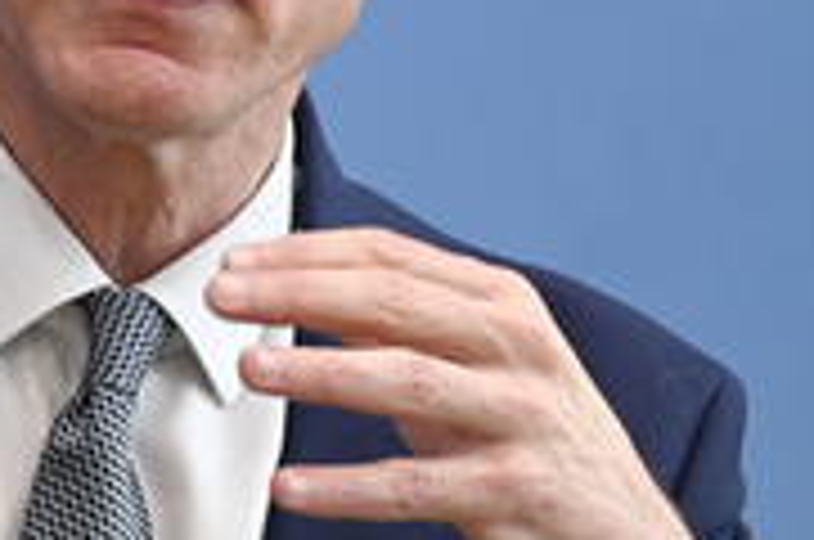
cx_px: 61
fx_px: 11263
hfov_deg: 4.1
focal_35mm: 499
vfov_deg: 2.7
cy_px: 9
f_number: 6.3
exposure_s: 1/400
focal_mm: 200
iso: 3200
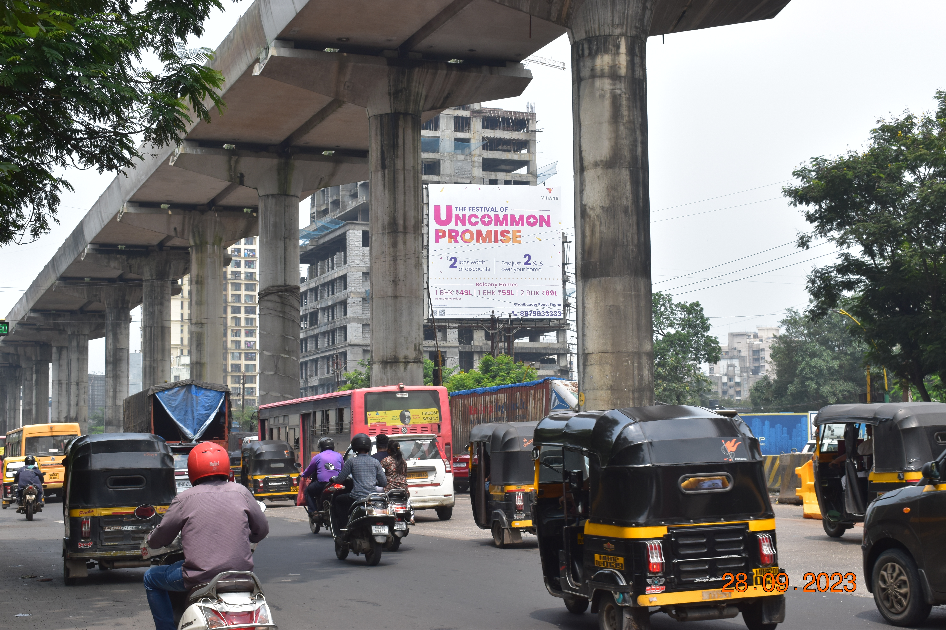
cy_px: 315
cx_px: 473
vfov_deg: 25.1
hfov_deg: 36.9
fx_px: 1419
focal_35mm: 54
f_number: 11
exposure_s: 1/400
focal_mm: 36
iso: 400
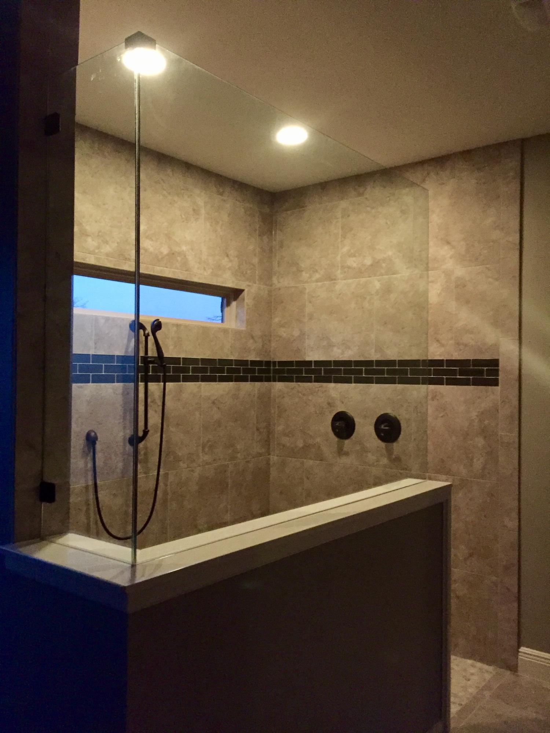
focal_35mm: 29
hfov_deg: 48.2
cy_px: 366
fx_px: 614
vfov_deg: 61.7
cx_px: 275
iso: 800
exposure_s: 1/15
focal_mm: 4.15
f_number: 2.2
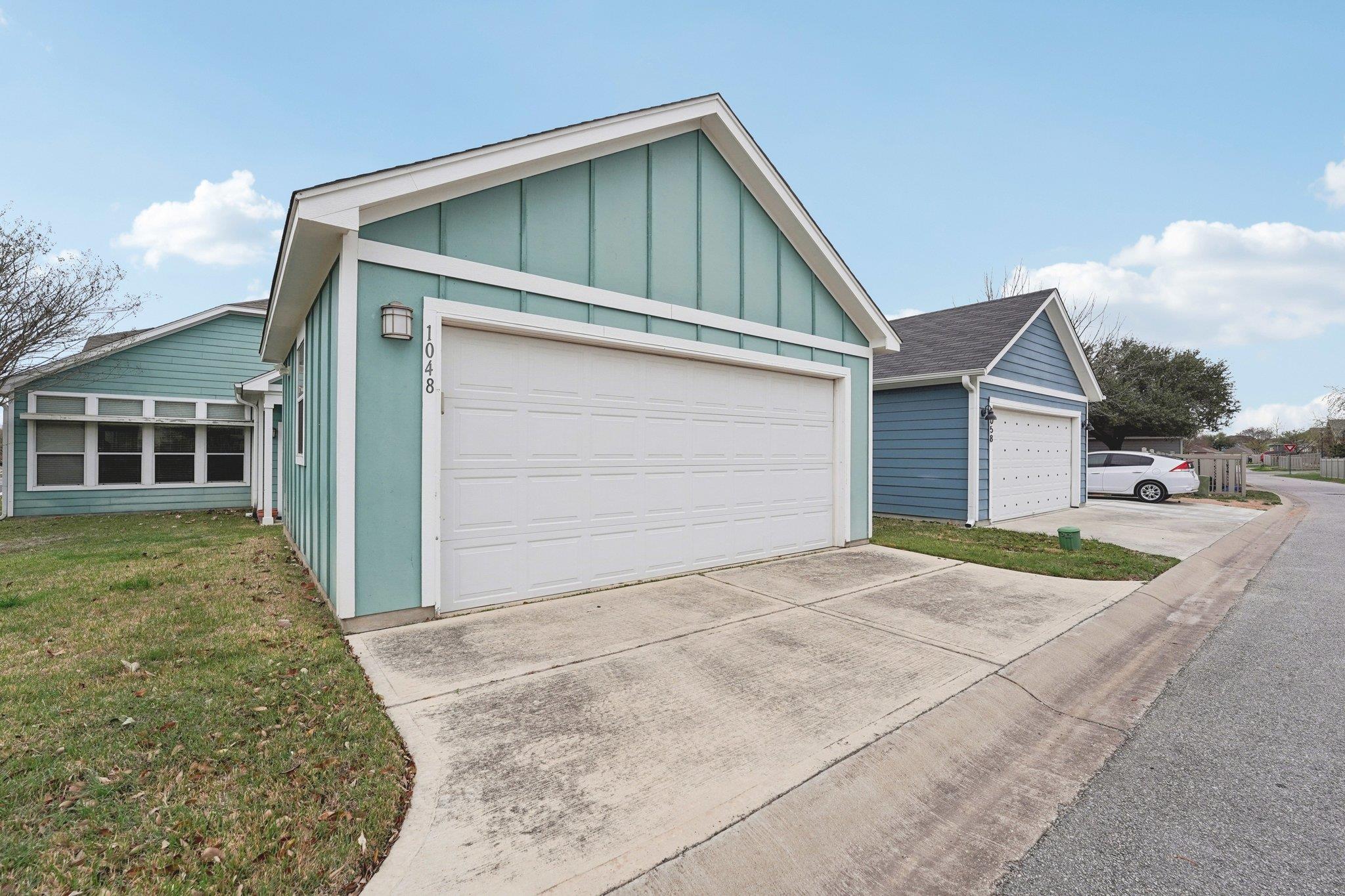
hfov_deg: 104.3
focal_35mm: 14
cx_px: 672
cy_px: 448
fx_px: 523
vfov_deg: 81.2
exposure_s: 1/1000
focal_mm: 14
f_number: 8
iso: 400
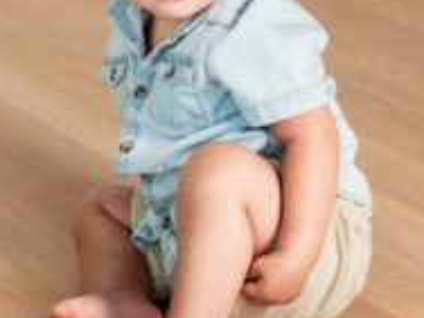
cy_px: 240
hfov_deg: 6.9
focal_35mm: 285
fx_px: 3491
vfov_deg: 5.2
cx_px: -70
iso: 320
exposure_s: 1/200
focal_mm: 62
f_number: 4
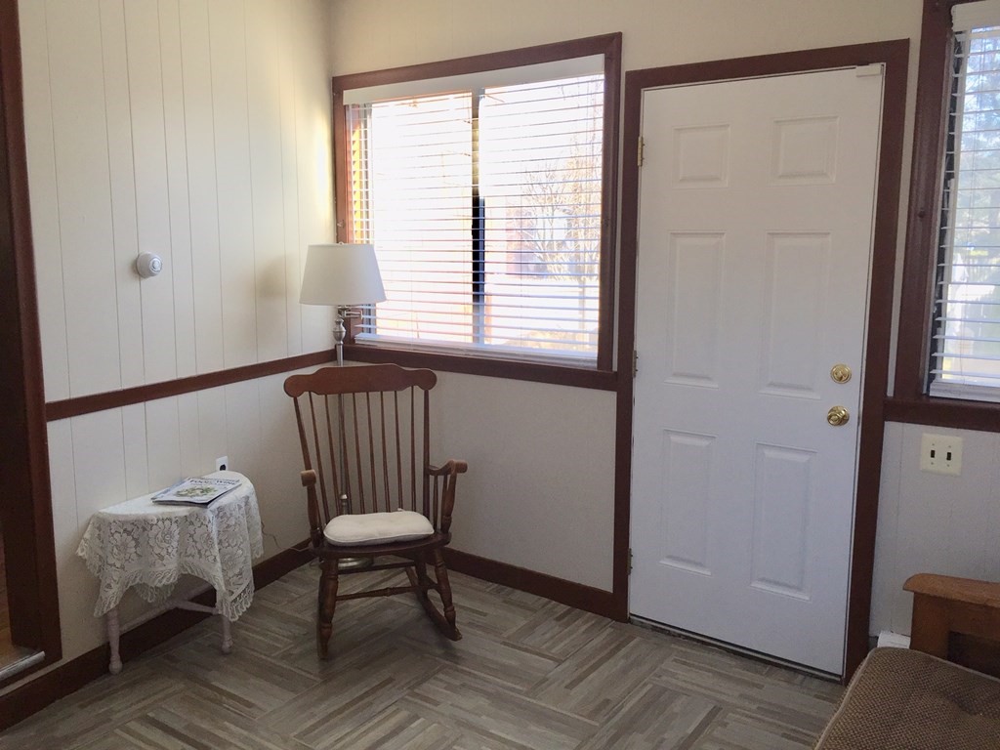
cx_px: 500
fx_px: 838
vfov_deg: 48.2
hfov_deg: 61.7
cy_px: 375
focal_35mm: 29
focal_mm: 4.15
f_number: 2.2
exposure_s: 1/120
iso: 32
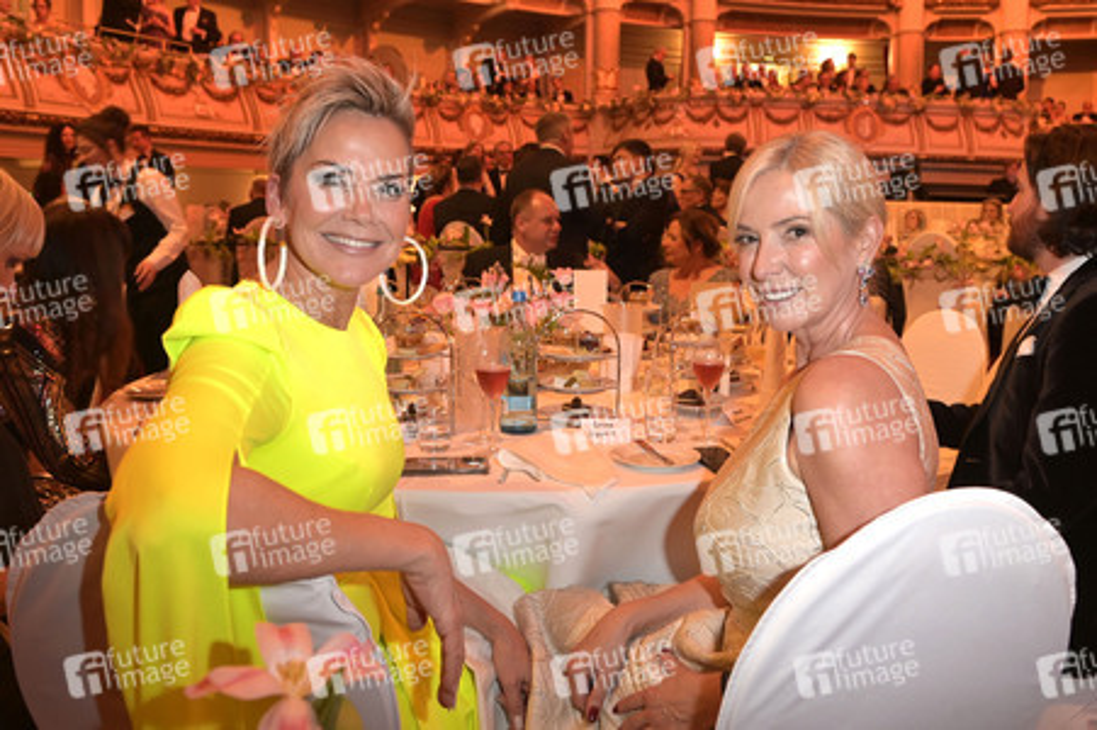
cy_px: 365
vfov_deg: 53.1
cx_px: 548
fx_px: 731
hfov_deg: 73.8
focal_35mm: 24
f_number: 4.5
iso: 1600
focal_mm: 24
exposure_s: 1/25
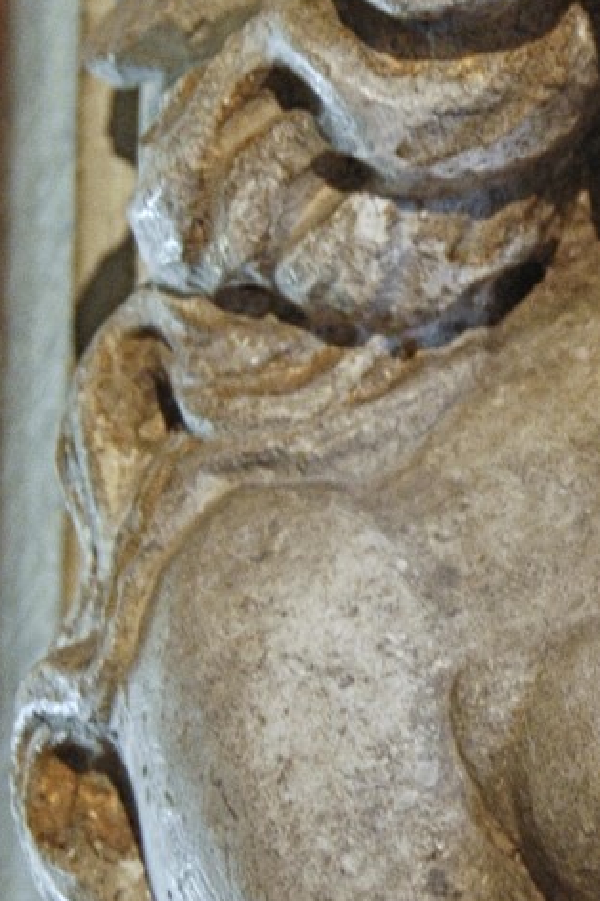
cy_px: 487
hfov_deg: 4.3
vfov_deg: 6.4
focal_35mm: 320
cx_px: 1018
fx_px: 8011
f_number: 5
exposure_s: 1/6
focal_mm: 62
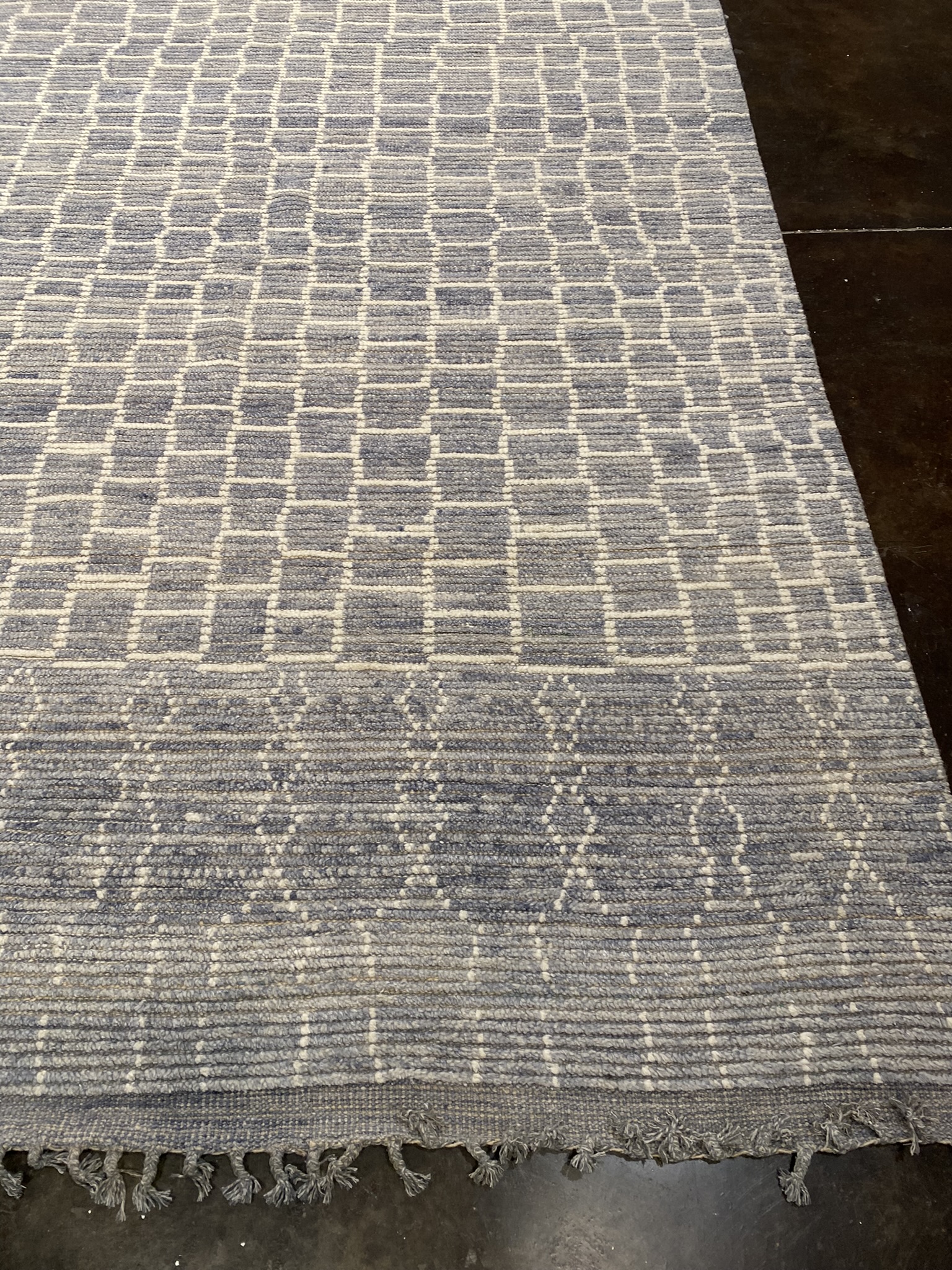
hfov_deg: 53.1
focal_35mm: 26
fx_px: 953
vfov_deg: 67.3
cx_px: 476
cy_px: 635
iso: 80
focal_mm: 4.25
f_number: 1.8
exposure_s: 1/60
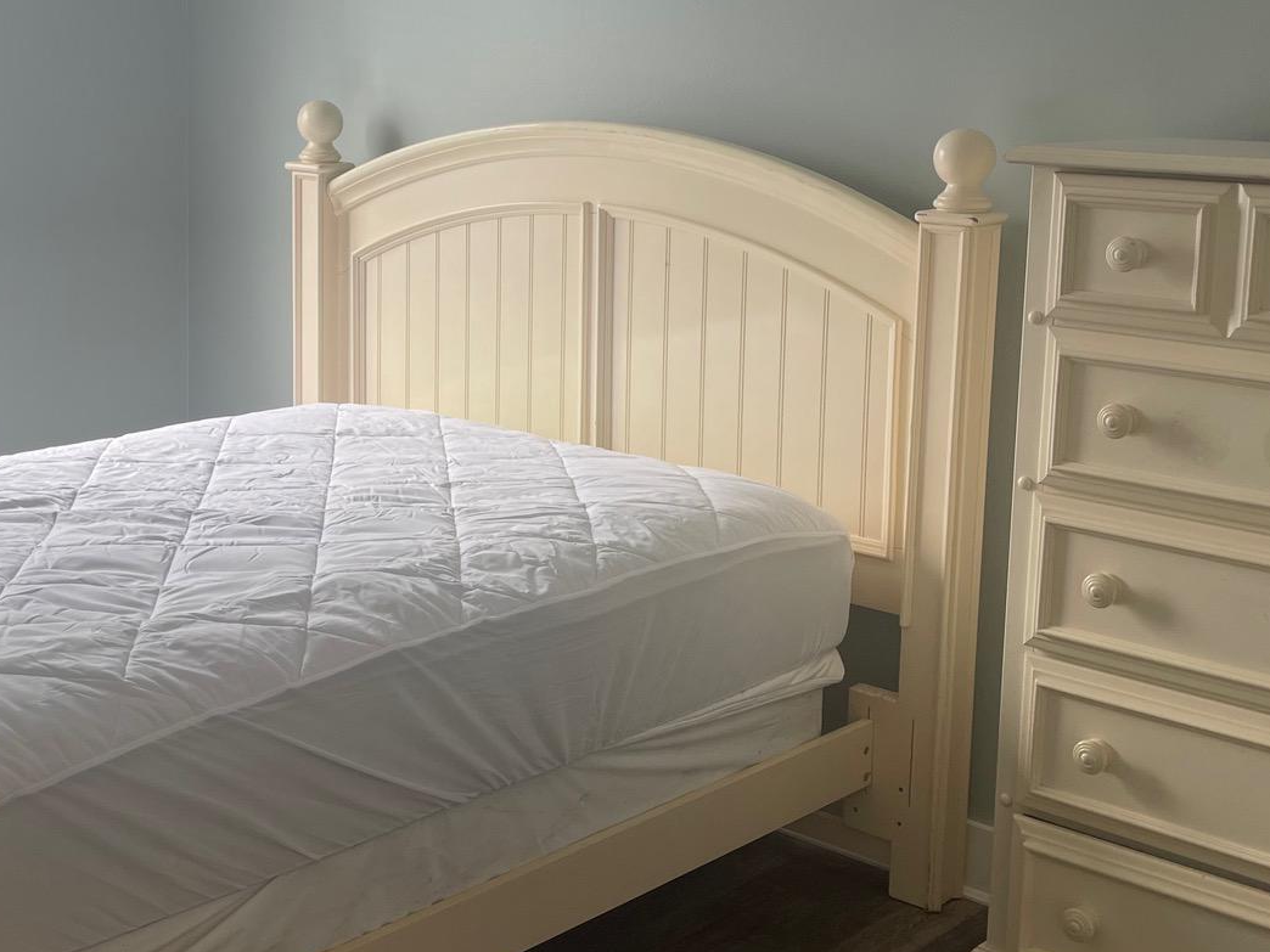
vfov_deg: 28.5
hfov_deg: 37.3
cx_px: 490
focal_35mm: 51
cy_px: 360
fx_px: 1871
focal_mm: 5.1
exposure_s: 1/120
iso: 50
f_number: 1.6
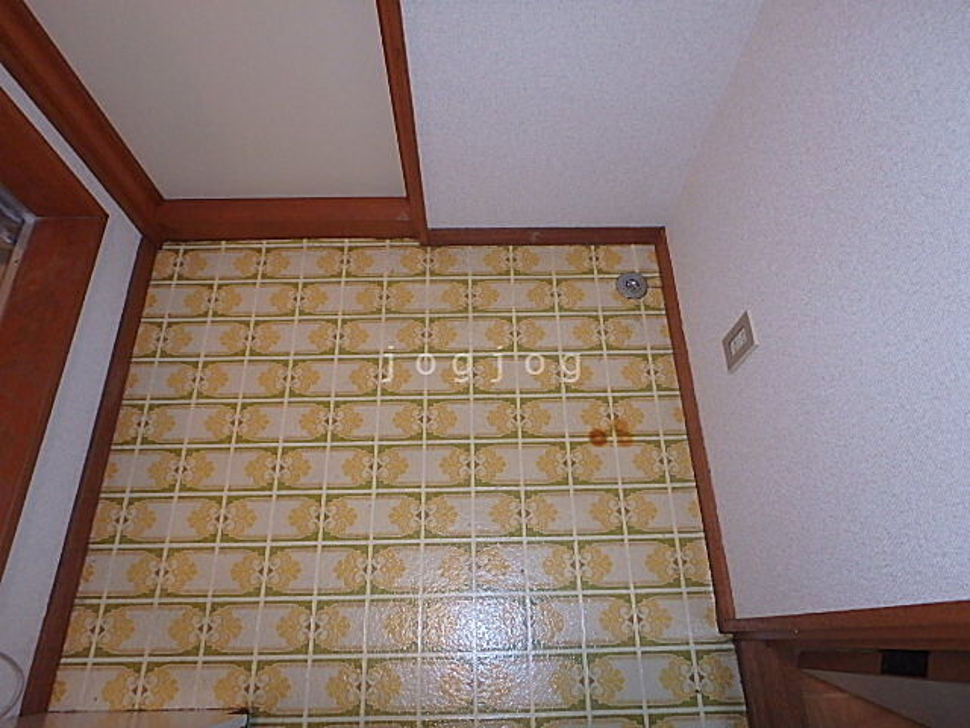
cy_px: 364
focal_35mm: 21
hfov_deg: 79.0
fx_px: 588
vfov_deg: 63.4
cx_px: 485
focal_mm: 3.7
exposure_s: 1/30
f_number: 3.5
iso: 400
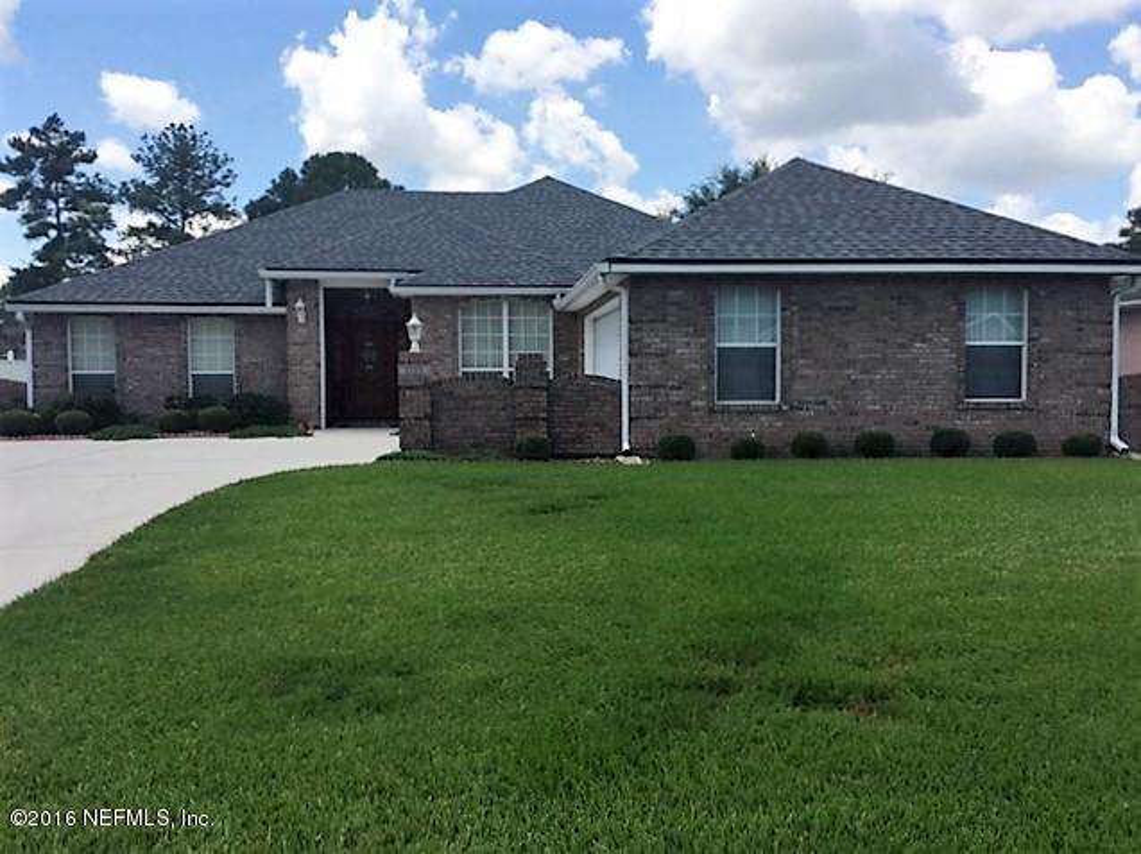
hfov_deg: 61.7
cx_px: 570
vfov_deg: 48.2
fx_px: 955
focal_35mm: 29
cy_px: 427
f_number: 2.2
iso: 32
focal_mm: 4.15
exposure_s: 1/1364
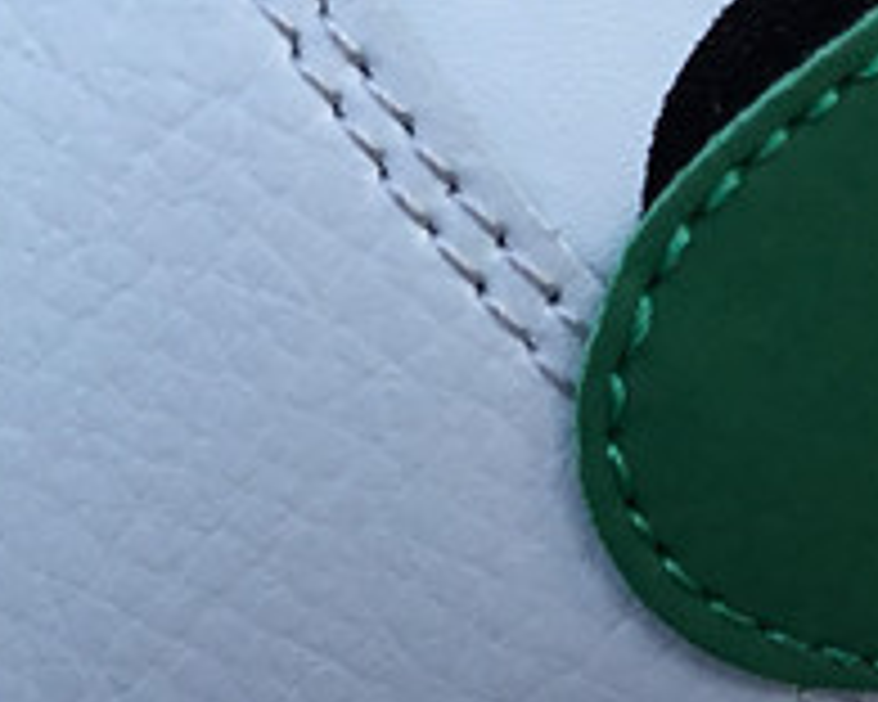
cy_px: 110
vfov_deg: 11.0
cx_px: -599
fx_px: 3638
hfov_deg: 12.7
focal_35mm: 140
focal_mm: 3.3
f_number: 2.4
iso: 25
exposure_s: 1/287
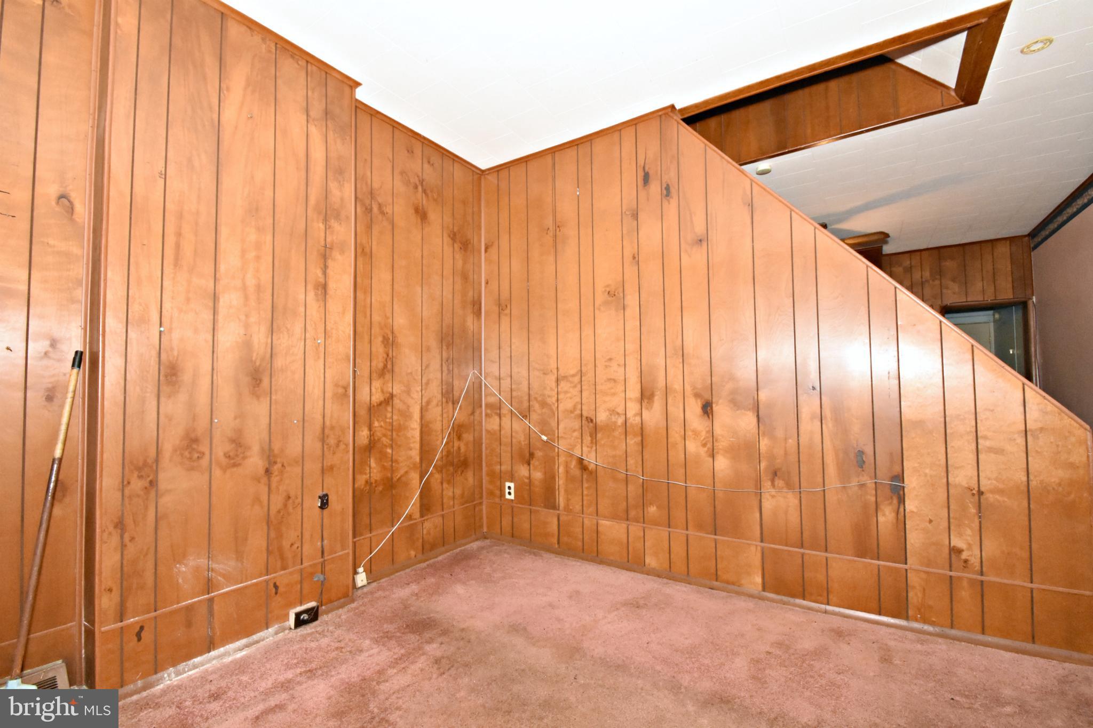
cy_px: 364
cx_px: 546
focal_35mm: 15
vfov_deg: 77.3
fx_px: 455
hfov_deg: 100.4
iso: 3200
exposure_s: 1/60
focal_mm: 10
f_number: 10
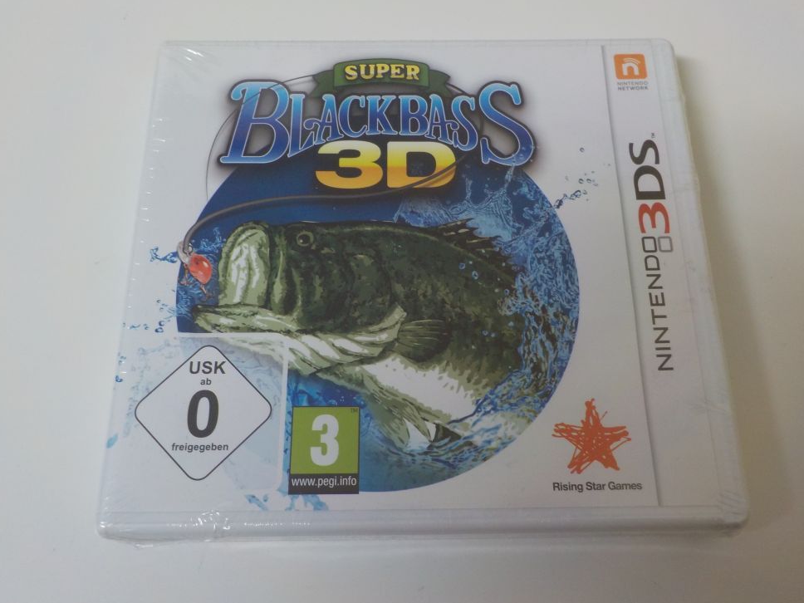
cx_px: 409
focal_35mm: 31
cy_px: 296
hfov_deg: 58.3
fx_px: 720
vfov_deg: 45.4
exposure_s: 1/30
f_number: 3.3
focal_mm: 4.1
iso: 180
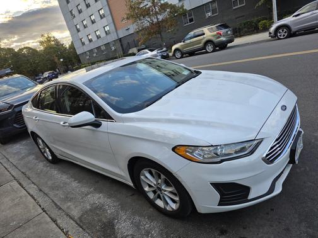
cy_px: 119
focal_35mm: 23
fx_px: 211
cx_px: 159
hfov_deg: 73.9
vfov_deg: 58.9
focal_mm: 6.3
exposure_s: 1/359
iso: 32
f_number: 1.7
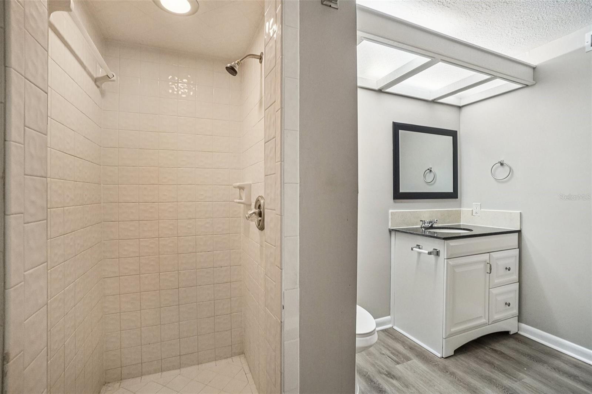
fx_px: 247
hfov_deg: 100.4
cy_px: 197
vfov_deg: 77.3
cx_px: 296
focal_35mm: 15
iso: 1250
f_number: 8
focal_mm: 10
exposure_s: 1/30
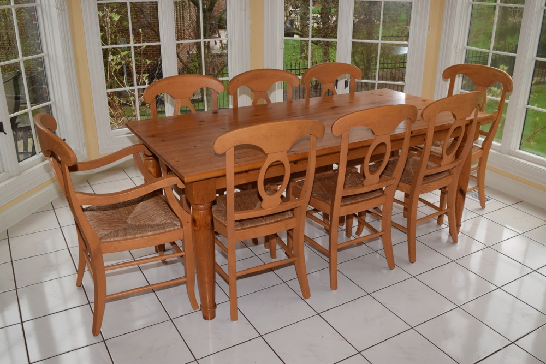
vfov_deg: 40.0
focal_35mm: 33
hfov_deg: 57.2
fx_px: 501
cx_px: 273
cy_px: 182
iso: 100
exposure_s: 1/60
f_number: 8
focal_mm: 22
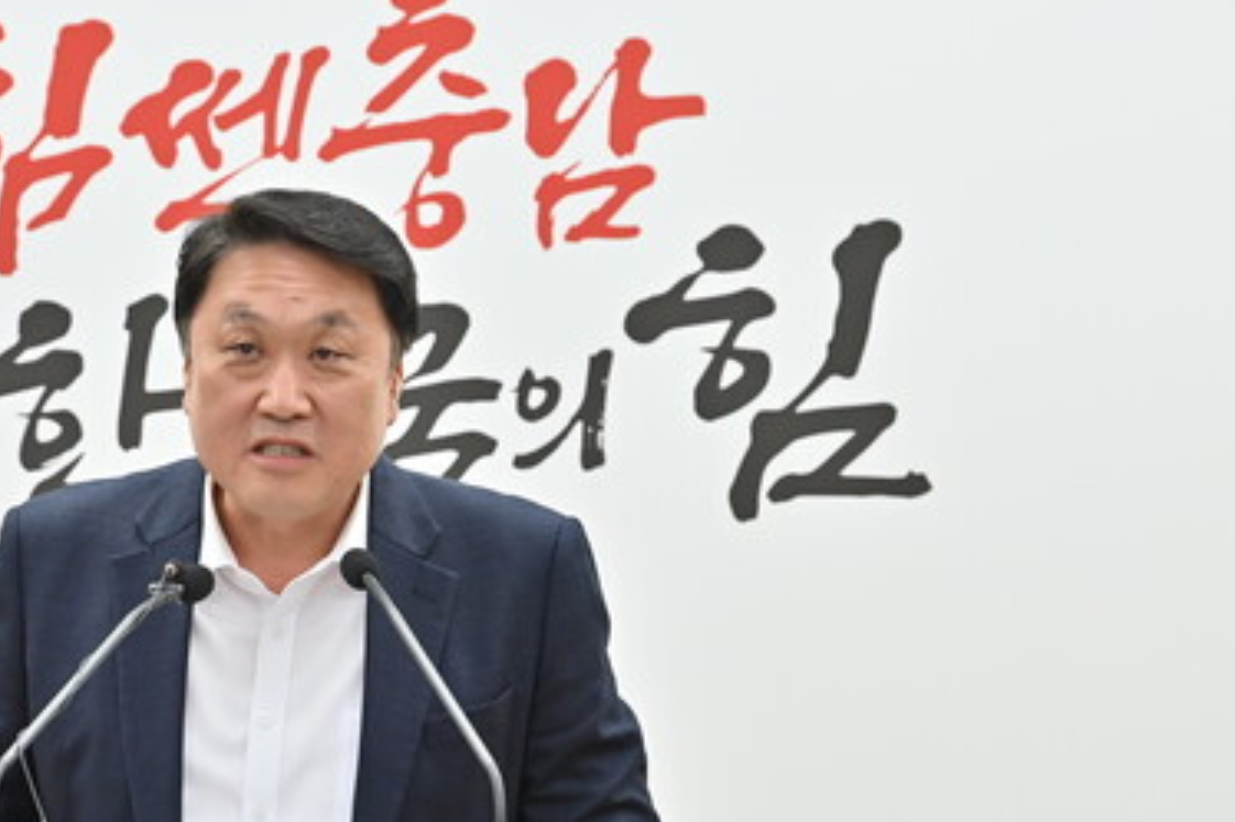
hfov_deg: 6.9
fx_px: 10184
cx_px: 291
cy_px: 489
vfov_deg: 4.6
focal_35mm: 297
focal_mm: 185
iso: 800
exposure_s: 1/250
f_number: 5
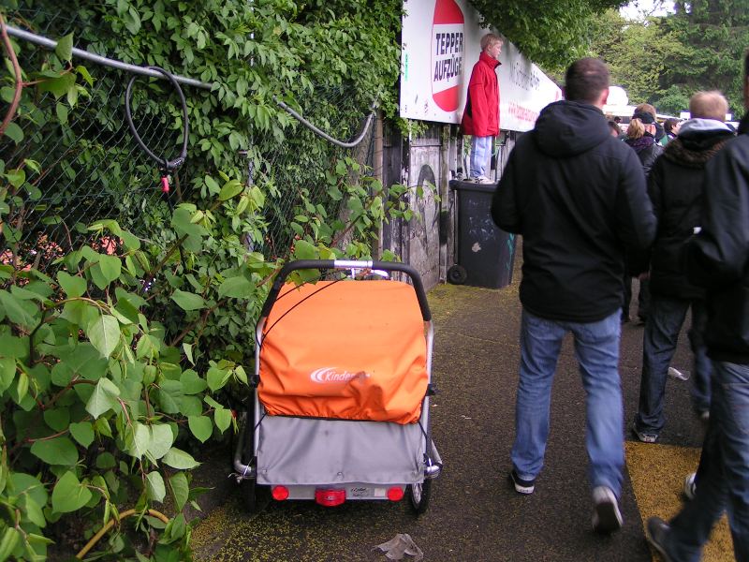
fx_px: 822
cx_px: 374
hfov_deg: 49.0
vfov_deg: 37.7
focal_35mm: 38
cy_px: 281
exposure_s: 1/40
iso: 50
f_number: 2.8
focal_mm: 5.8
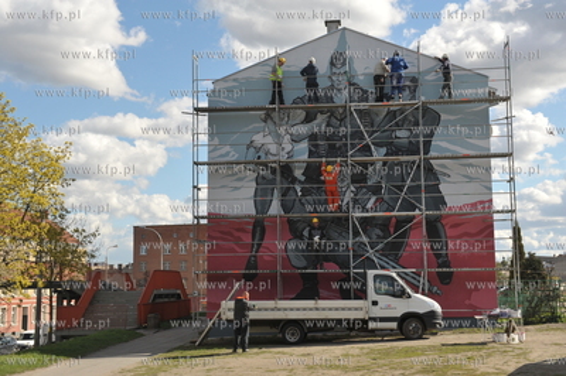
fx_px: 864
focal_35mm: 55
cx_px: 283
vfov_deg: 24.6
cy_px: 188
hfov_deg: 36.3
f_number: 7.1
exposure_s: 1/1000
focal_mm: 55
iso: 400
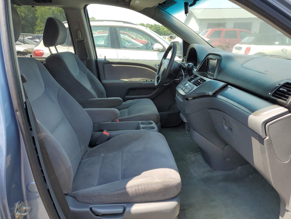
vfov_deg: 53.1
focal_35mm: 26
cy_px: 110
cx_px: 146
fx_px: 219
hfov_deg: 67.3
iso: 50
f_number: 1.5
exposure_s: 1/588
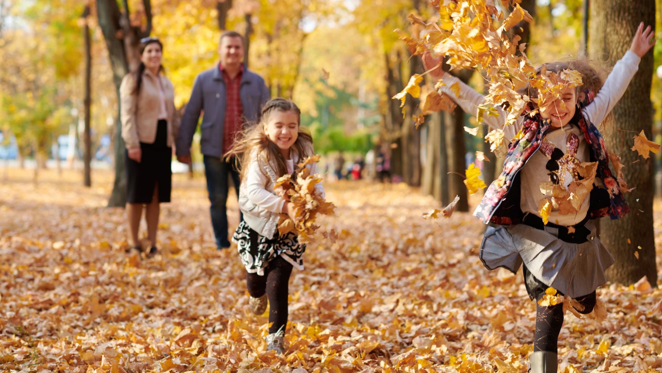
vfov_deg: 13.4
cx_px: 334
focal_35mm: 90
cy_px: 151
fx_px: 1580
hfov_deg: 23.7
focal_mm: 85
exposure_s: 1/320
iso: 140
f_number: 3.5
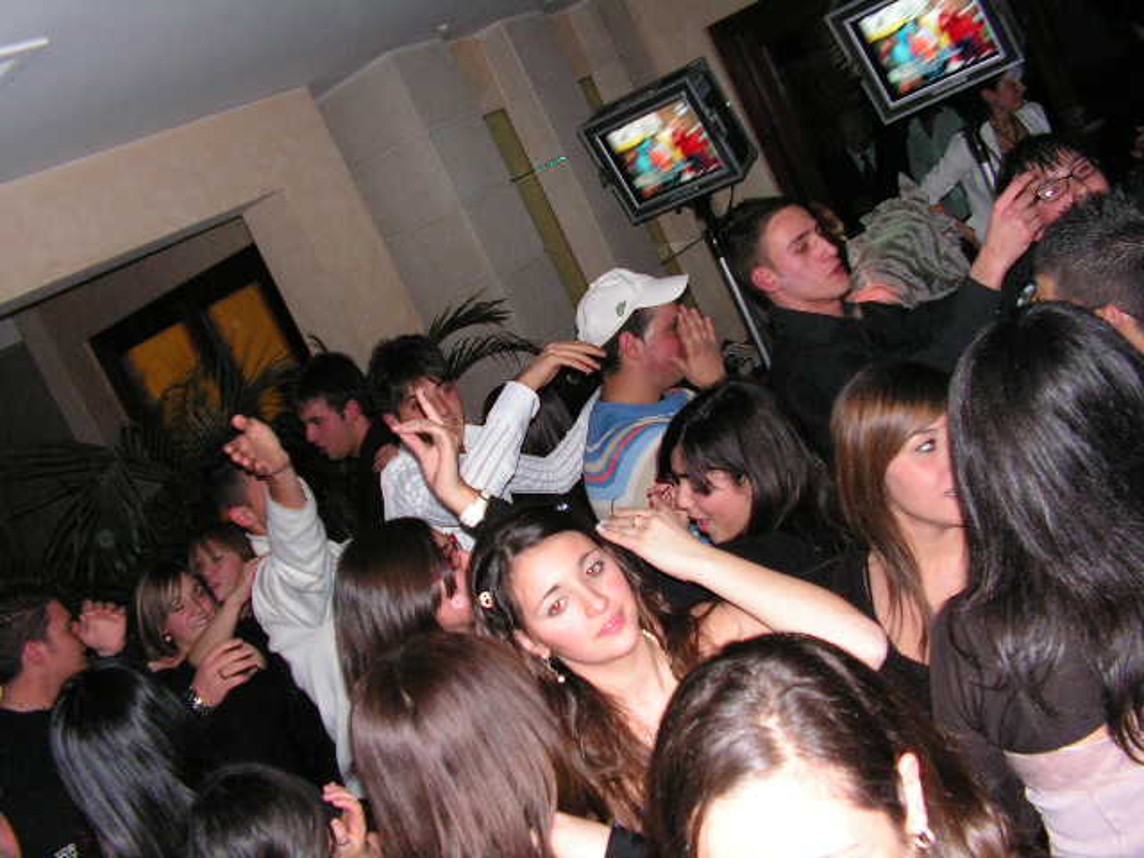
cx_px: 572
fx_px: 1190
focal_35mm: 36
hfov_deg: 51.4
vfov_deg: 39.7
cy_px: 429
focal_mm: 6
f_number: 3.2
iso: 200
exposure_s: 1/40
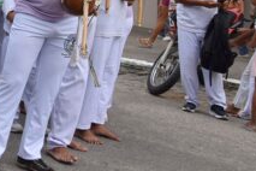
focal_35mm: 94
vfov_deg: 13.6
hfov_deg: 19.7
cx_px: -89
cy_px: -90
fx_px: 668
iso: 200
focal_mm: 18
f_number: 9
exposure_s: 1/320
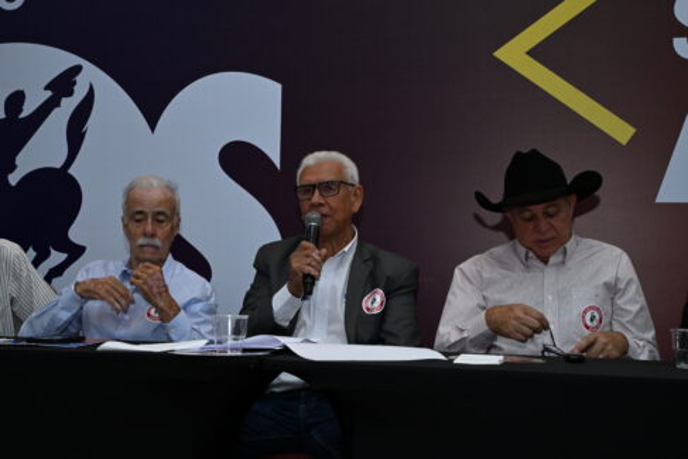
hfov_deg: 38.9
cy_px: 230
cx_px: 344
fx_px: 975
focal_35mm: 51
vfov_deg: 26.5
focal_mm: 51
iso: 5000
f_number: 9
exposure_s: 1/125
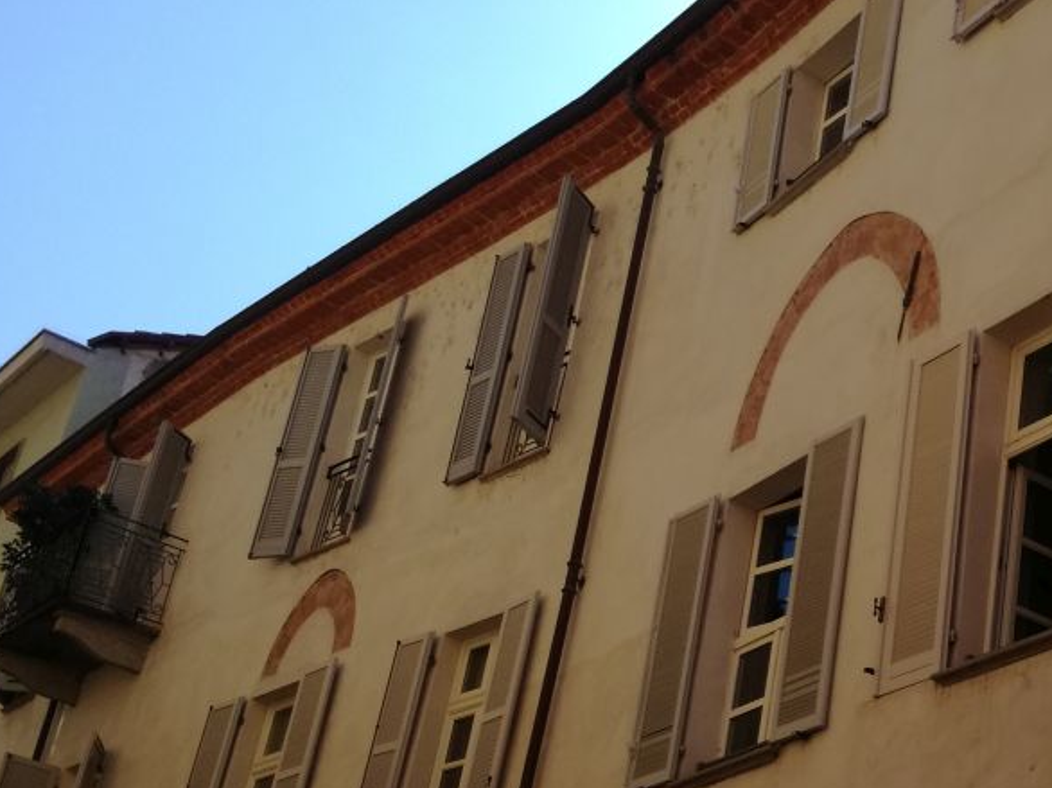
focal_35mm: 59
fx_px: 1792
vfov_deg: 24.6
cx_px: 951
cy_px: 567
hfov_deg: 31.2
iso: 50
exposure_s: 1/1499
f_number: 2
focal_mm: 3.79
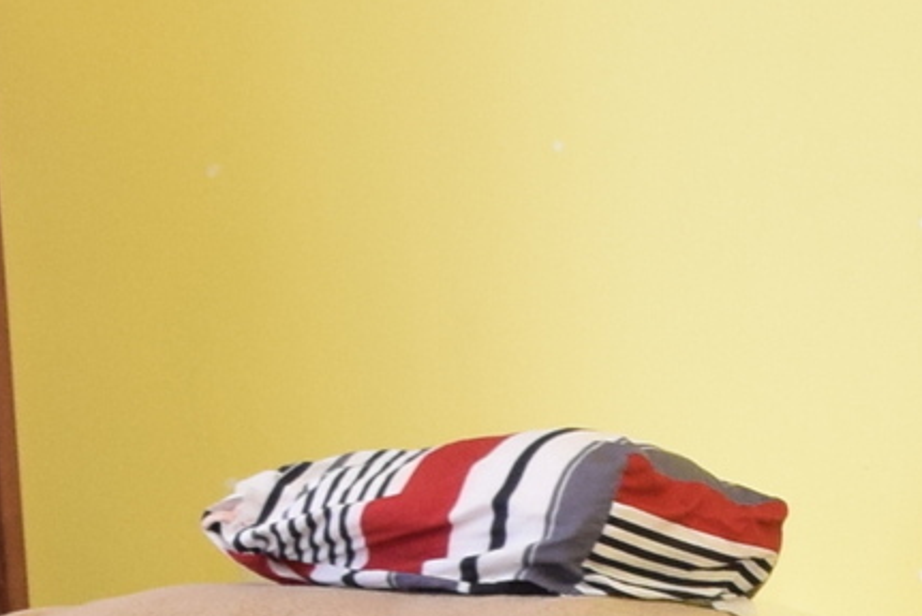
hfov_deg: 15.8
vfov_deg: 11.4
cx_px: 1431
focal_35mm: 118
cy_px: 770
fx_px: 3013
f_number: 5
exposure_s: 1/100
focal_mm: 11
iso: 800
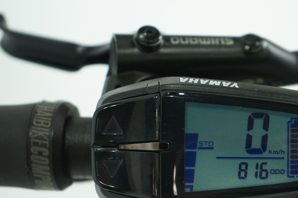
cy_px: 152
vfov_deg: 11.4
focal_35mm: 120
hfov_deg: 16.9
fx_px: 993
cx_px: 243
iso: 2000
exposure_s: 1/200
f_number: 5.6
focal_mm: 70
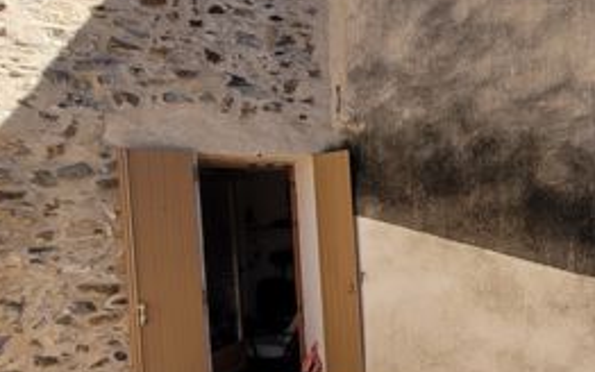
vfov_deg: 34.3
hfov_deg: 47.6
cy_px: 236
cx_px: 530
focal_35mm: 37
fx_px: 600
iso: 40
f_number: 2.2
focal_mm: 1.74
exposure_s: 1/914
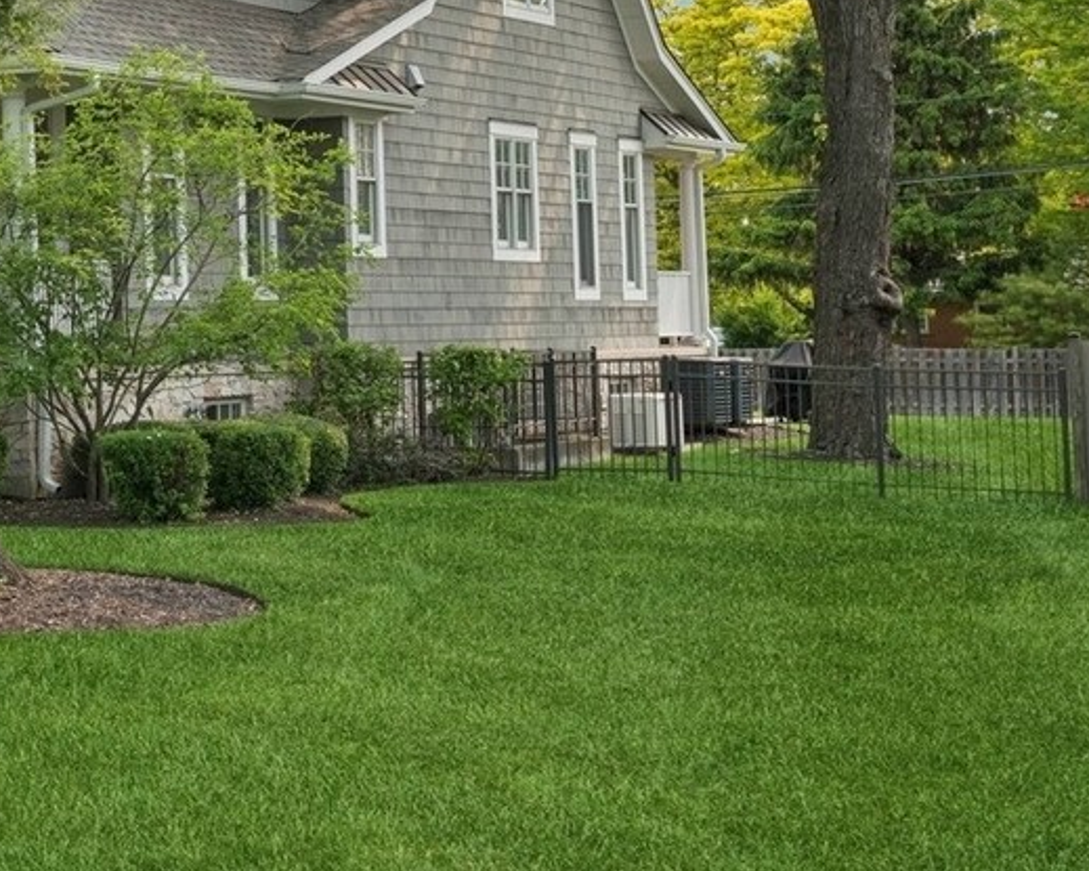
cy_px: 136
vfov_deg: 17.3
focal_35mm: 88
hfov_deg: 19.2
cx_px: -513
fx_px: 2836
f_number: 9
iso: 200
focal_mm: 30
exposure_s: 1/250
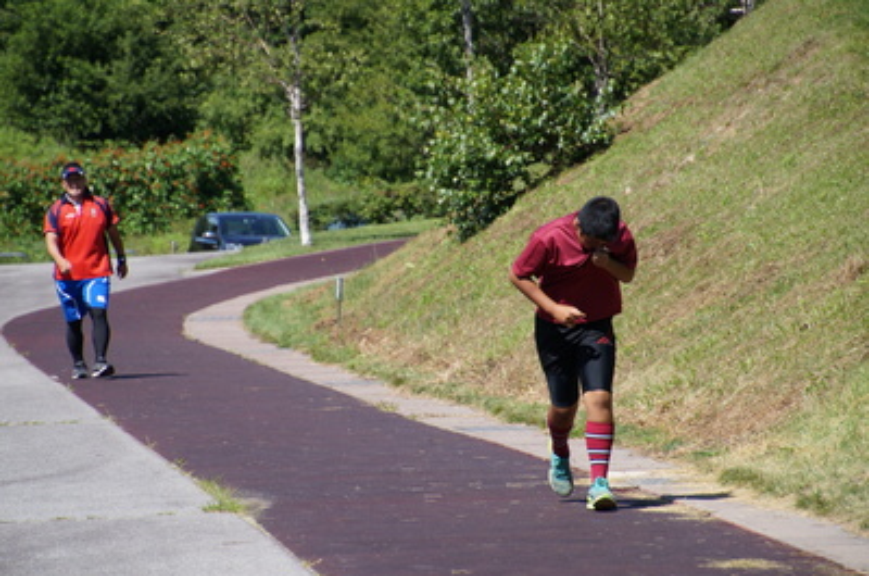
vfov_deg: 5.7
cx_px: 434
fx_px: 5782
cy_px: 288
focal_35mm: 240
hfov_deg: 8.6
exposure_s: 1/2000
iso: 500
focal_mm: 160
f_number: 6.3
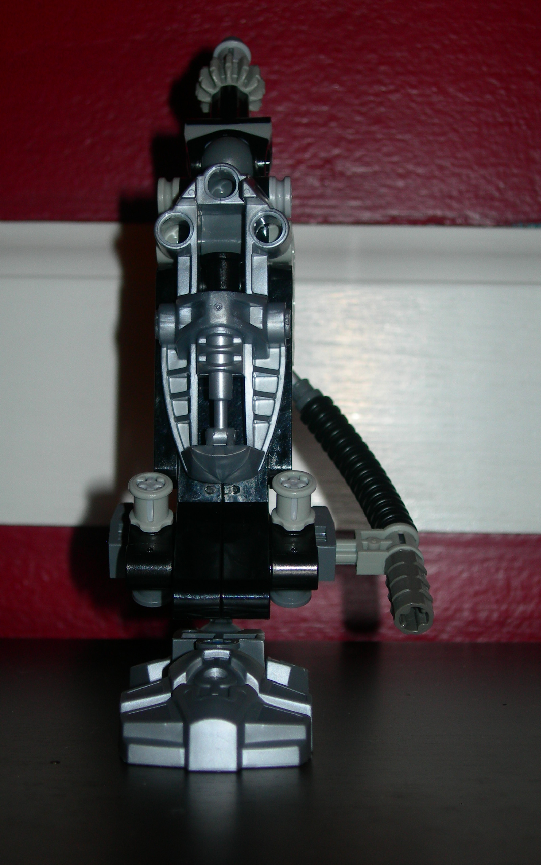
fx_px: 1816
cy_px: 431
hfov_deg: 16.9
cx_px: 226
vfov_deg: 26.8
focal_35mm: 77
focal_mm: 14.9
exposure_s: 1/60.1
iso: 50
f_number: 3.7
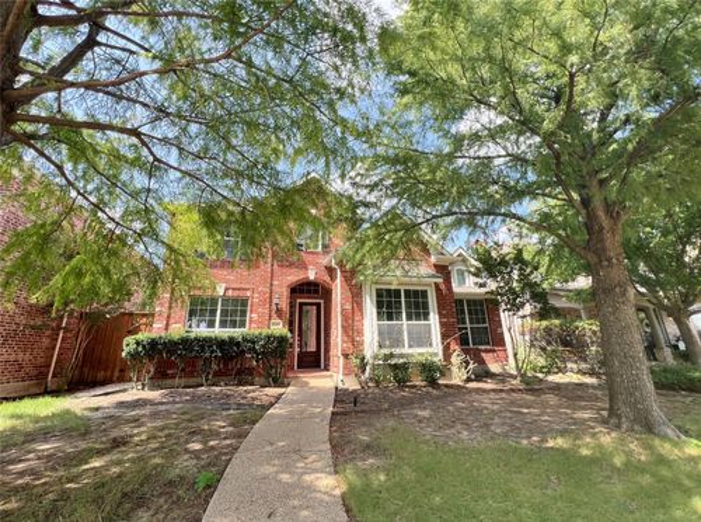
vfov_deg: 89.6
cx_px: 350
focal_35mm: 13
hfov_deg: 106.3
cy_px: 261
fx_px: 263
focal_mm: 1.57
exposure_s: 1/253
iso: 32
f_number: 1.8
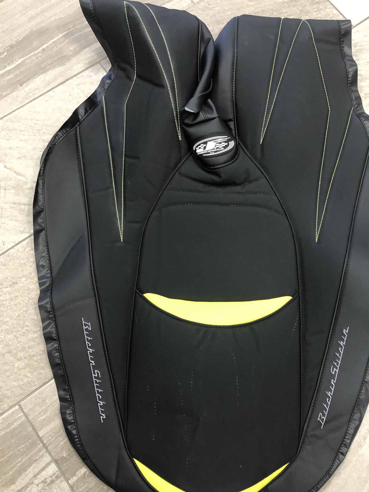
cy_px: 282
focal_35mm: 34
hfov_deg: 41.6
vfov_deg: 53.8
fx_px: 483
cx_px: 218
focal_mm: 4
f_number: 1.8
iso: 64
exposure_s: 1/17
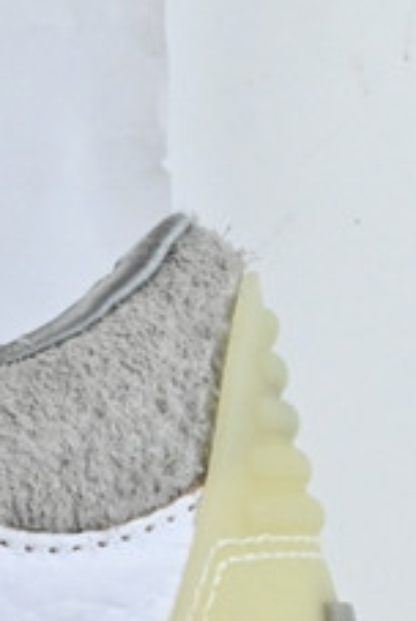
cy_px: 908
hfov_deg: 4.6
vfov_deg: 7.1
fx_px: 4925
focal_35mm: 285
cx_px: -884
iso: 1600
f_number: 25
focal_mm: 36
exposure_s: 1/30
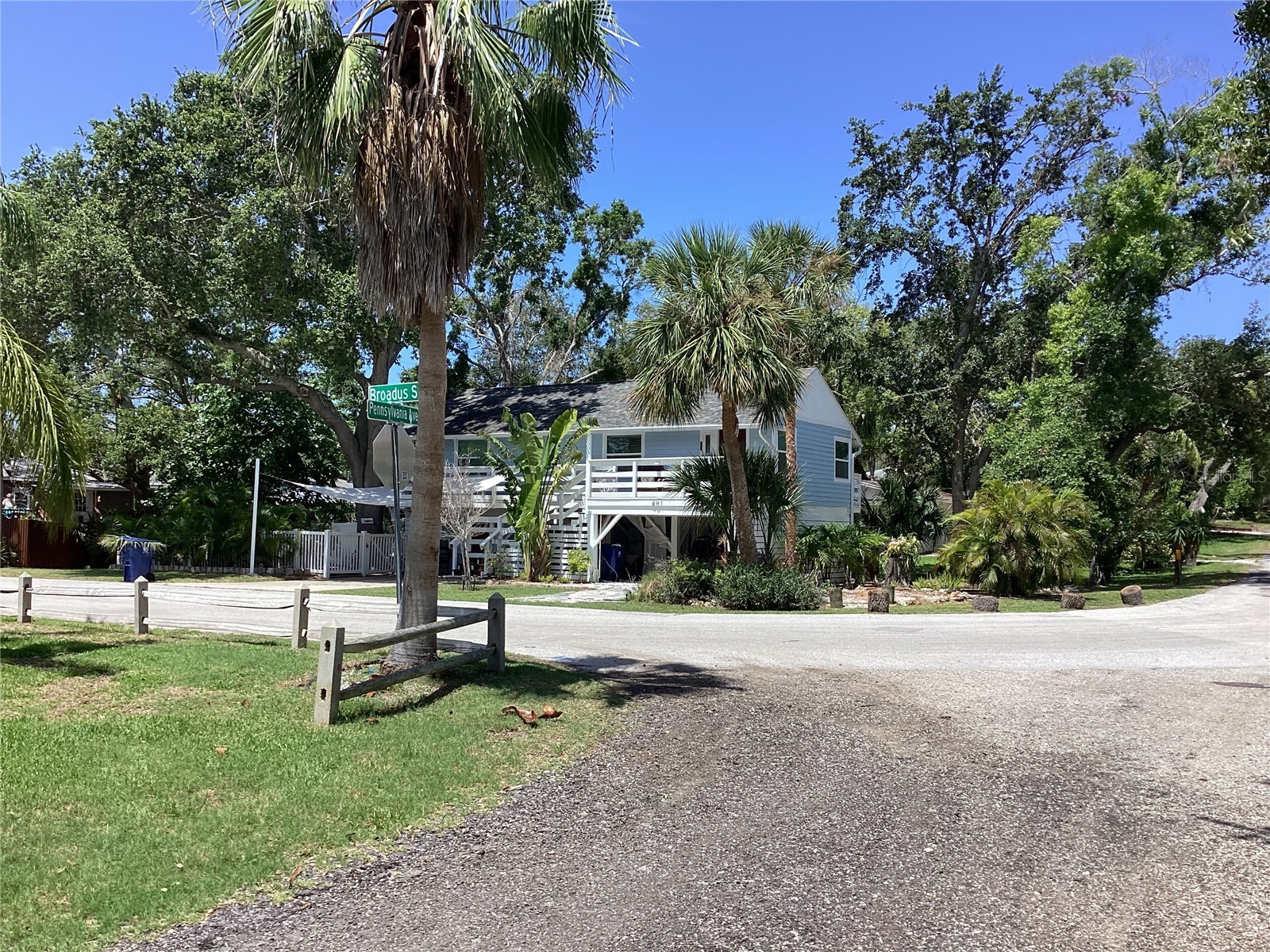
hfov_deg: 58.4
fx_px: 1137
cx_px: 635
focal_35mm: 31
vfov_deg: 45.4
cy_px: 476
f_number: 2.4
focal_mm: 3.3
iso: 25
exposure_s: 1/959
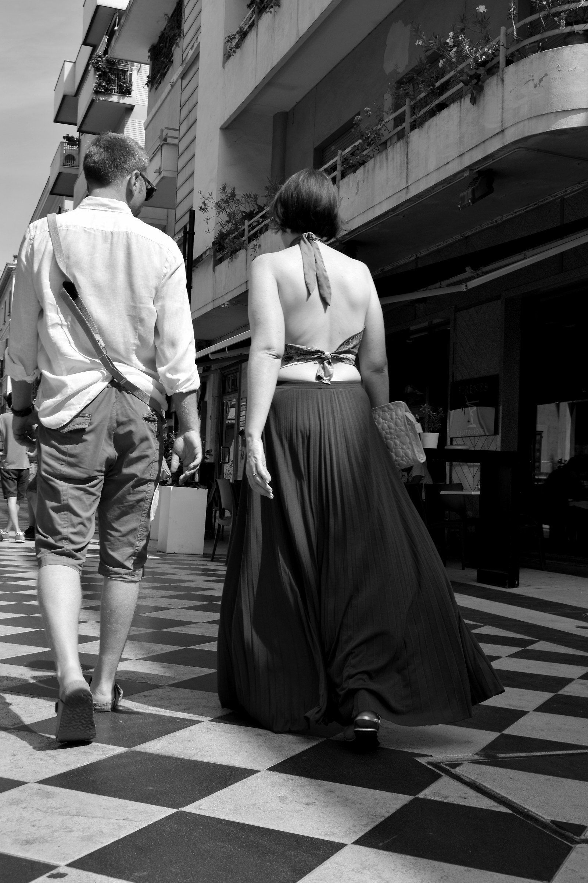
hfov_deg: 31.9
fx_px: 1029
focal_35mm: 42
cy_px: 442
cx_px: 294
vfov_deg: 46.4
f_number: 9
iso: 200
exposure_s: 1/320
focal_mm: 28
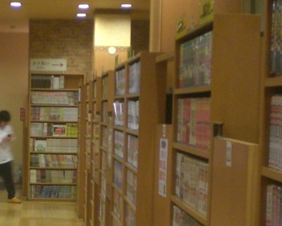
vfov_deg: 14.4
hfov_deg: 18.1
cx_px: 48
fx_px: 877
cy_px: 241
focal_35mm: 105
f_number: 3.1
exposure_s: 1/10
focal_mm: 6.3
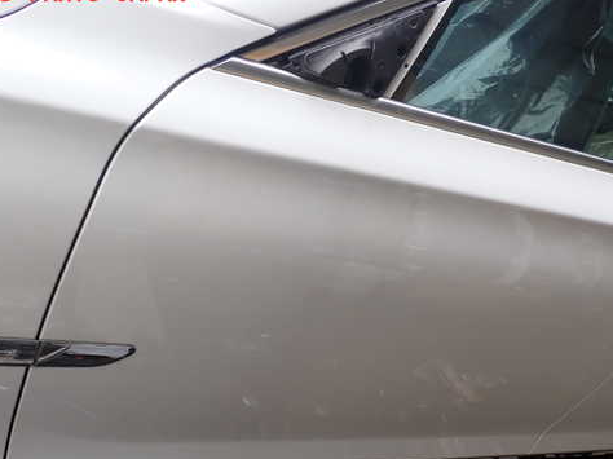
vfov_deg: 37.6
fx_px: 673
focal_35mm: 38
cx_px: 339
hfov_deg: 48.9
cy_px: 268
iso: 100
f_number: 3.2
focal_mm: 5.4
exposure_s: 1/125
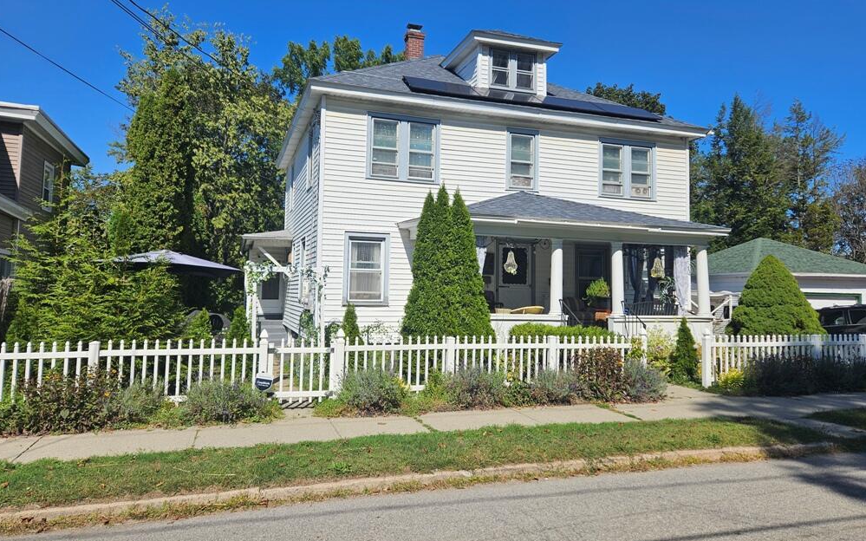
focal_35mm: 25
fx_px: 590
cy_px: 249
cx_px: 438
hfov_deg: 72.6
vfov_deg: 49.2
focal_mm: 5.4
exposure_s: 1/2985
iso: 25
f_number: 1.8
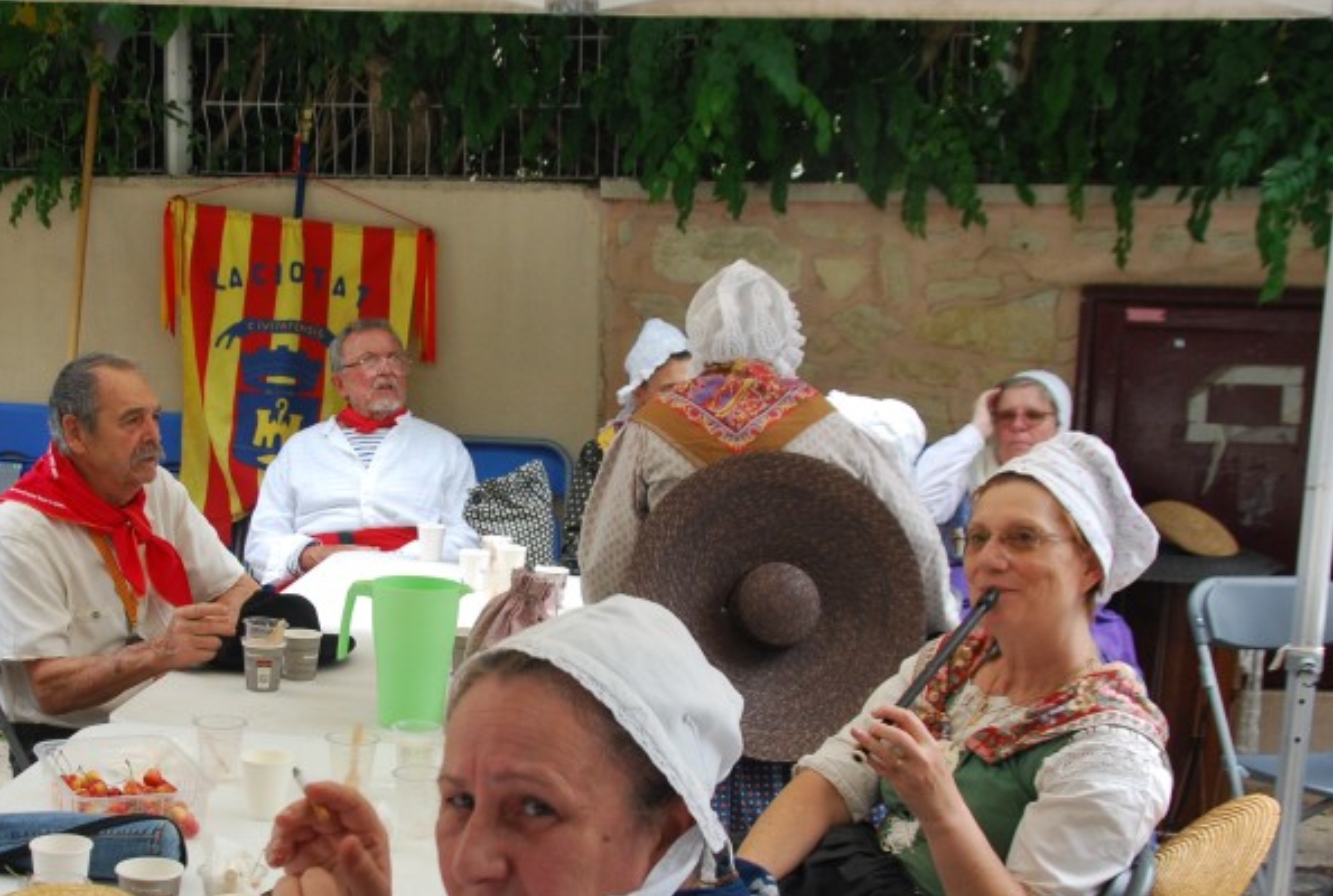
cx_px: 431
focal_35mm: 54
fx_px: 2005
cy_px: 591
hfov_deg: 36.4
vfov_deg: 25.1
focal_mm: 24
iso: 400
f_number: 7.1
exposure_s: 1/200
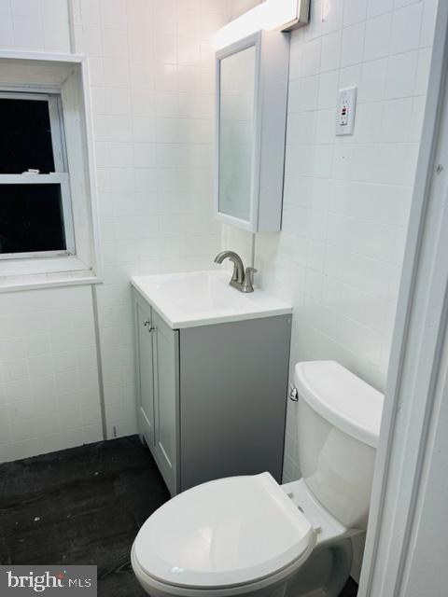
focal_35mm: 26
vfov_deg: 67.3
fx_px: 449
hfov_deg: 53.1
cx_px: 224
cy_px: 298
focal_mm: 5.1
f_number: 1.6
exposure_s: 1/120
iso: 40
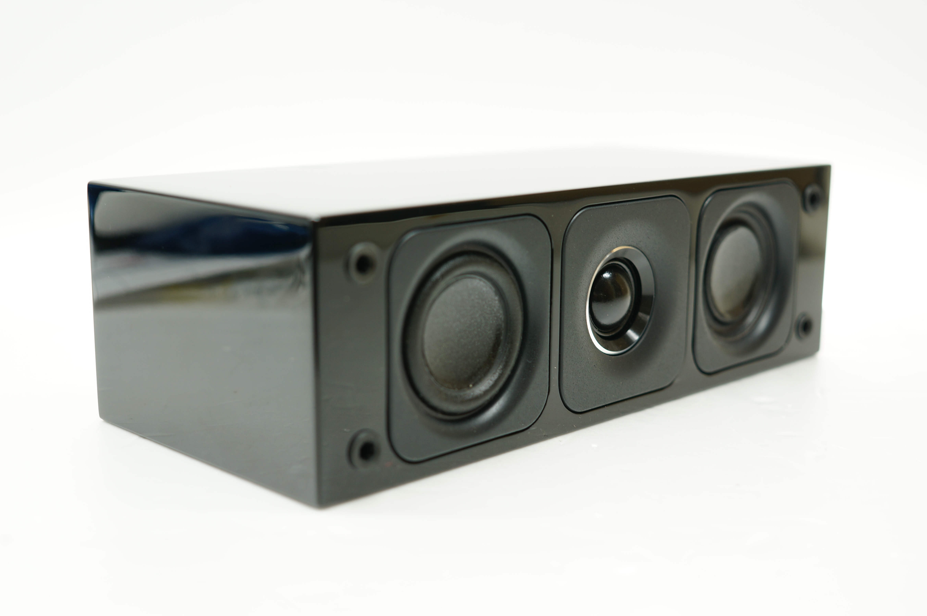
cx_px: 479
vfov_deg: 28.6
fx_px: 1209
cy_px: 299
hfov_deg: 41.9
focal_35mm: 47
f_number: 3.2
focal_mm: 30
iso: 100
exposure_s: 1/50
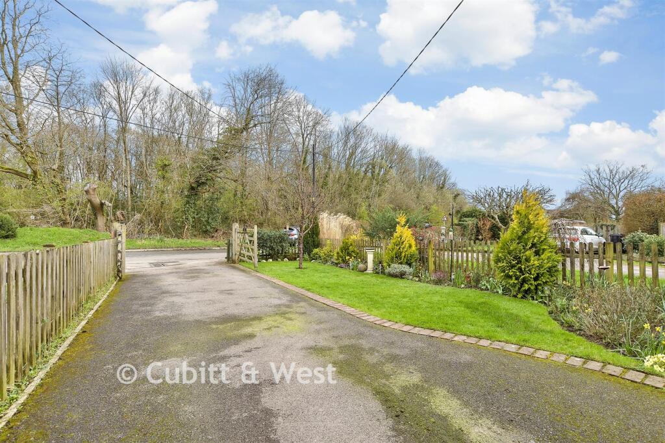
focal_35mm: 17
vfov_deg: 70.5
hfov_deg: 93.3
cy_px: 222
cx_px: 332
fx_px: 314
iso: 160
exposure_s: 1/80
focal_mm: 11.5
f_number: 8
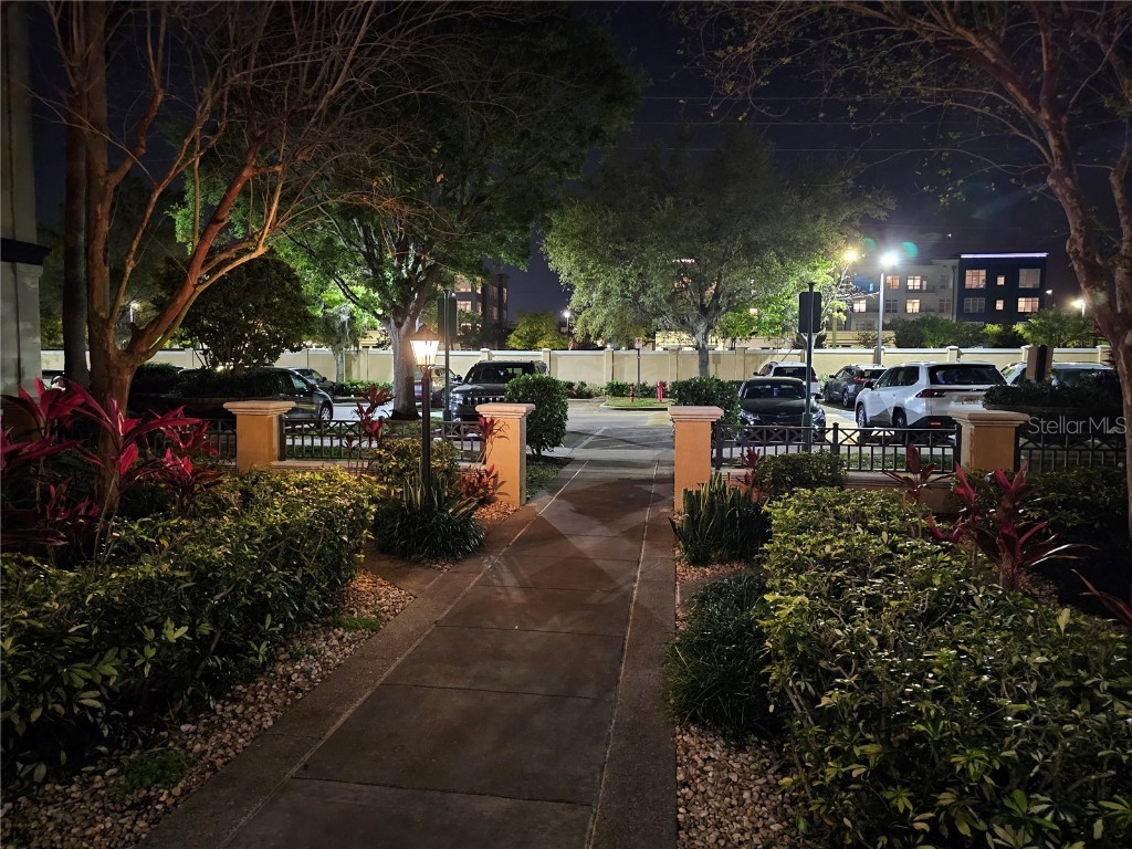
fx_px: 752
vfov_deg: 58.9
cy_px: 424
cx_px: 566
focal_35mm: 23
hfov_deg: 73.9
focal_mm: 6.3
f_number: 1.7
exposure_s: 1/24
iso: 1600
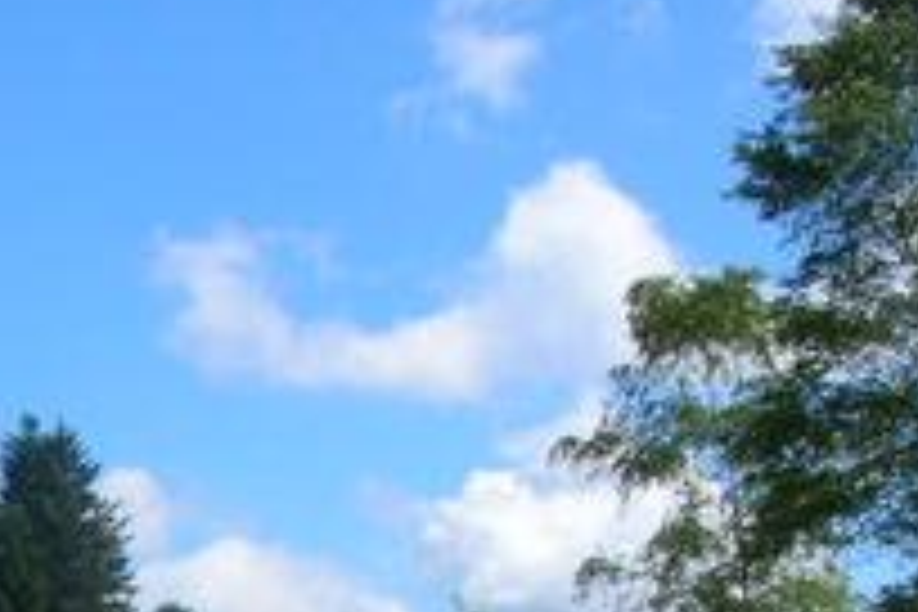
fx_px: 2907
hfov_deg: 17.5
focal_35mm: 114
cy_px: 936
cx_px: -40
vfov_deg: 11.5
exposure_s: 1/274
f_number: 5.6
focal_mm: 5.8
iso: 50
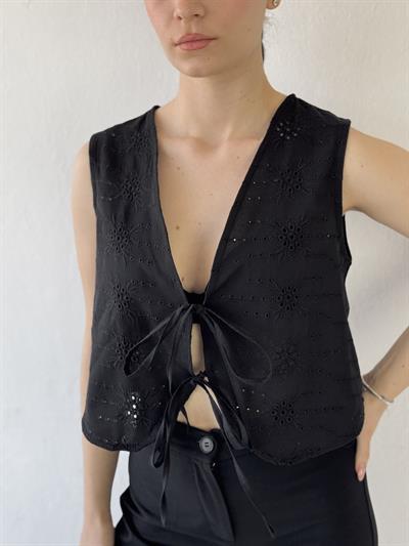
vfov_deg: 39.6
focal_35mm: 48
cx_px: 204
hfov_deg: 30.3
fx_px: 756
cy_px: 273
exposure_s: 1/123
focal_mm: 6.76
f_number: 1.78
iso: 50
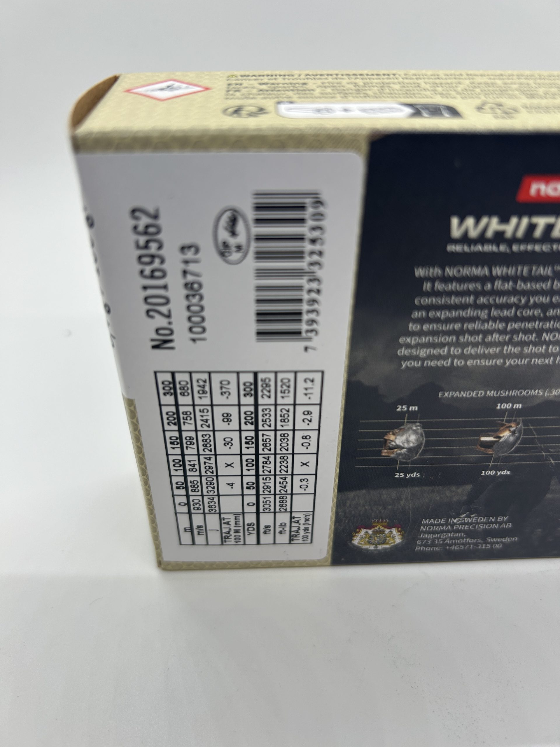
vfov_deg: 67.3
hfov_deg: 53.1
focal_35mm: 26
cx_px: 280
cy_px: 374
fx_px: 561
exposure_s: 1/254
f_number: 1.5
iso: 40
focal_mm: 5.7
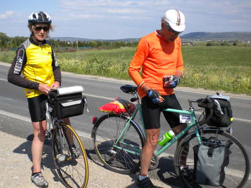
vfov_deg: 33.5
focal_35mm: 43
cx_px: 115
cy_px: 112
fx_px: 312
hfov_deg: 43.8
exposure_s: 1/710
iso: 80
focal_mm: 6.3
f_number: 4.6
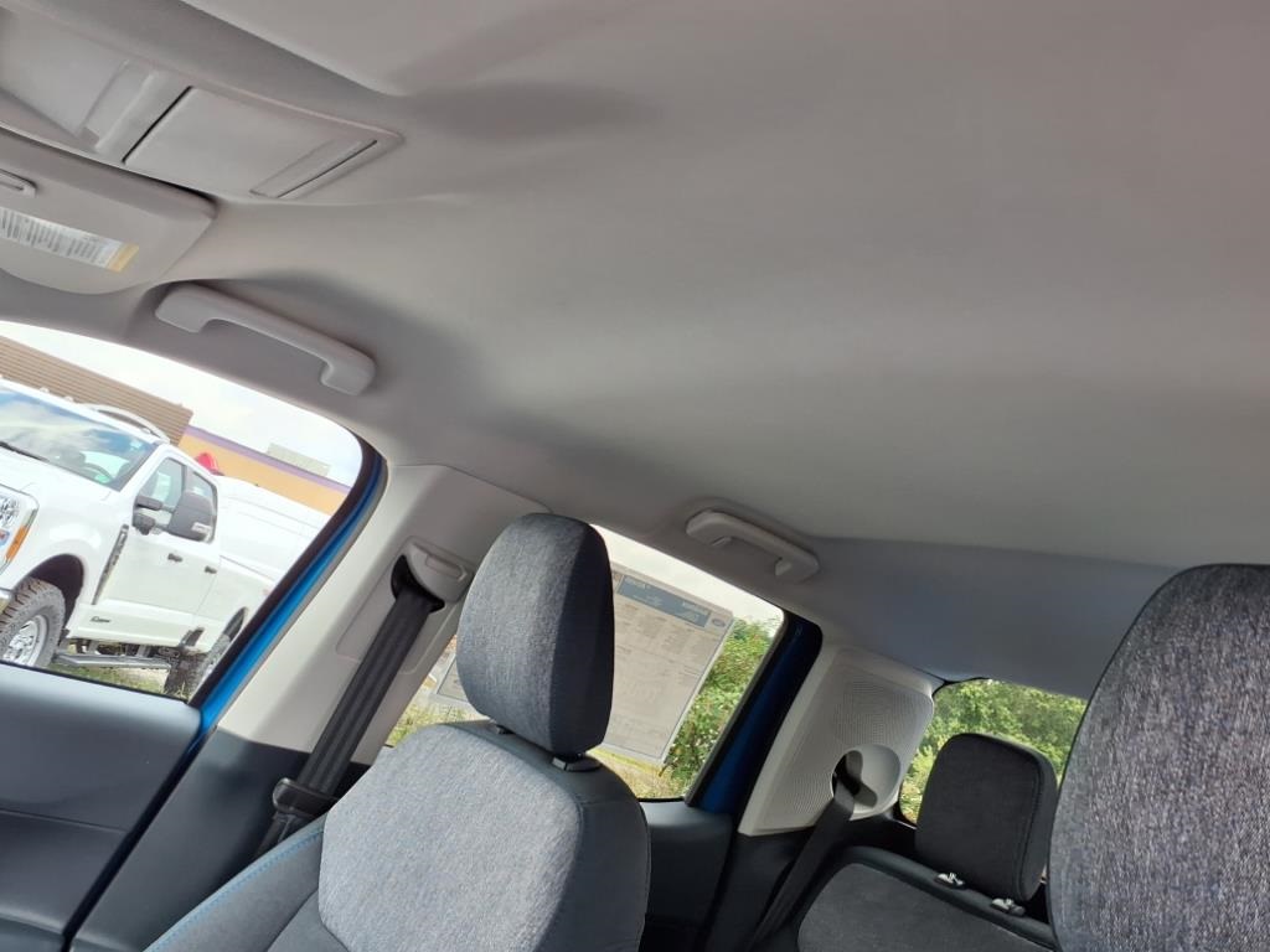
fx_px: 991
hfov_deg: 65.3
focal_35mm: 27
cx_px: 635
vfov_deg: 51.4
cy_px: 476
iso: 40
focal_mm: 3.58
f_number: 1.9
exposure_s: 1/127
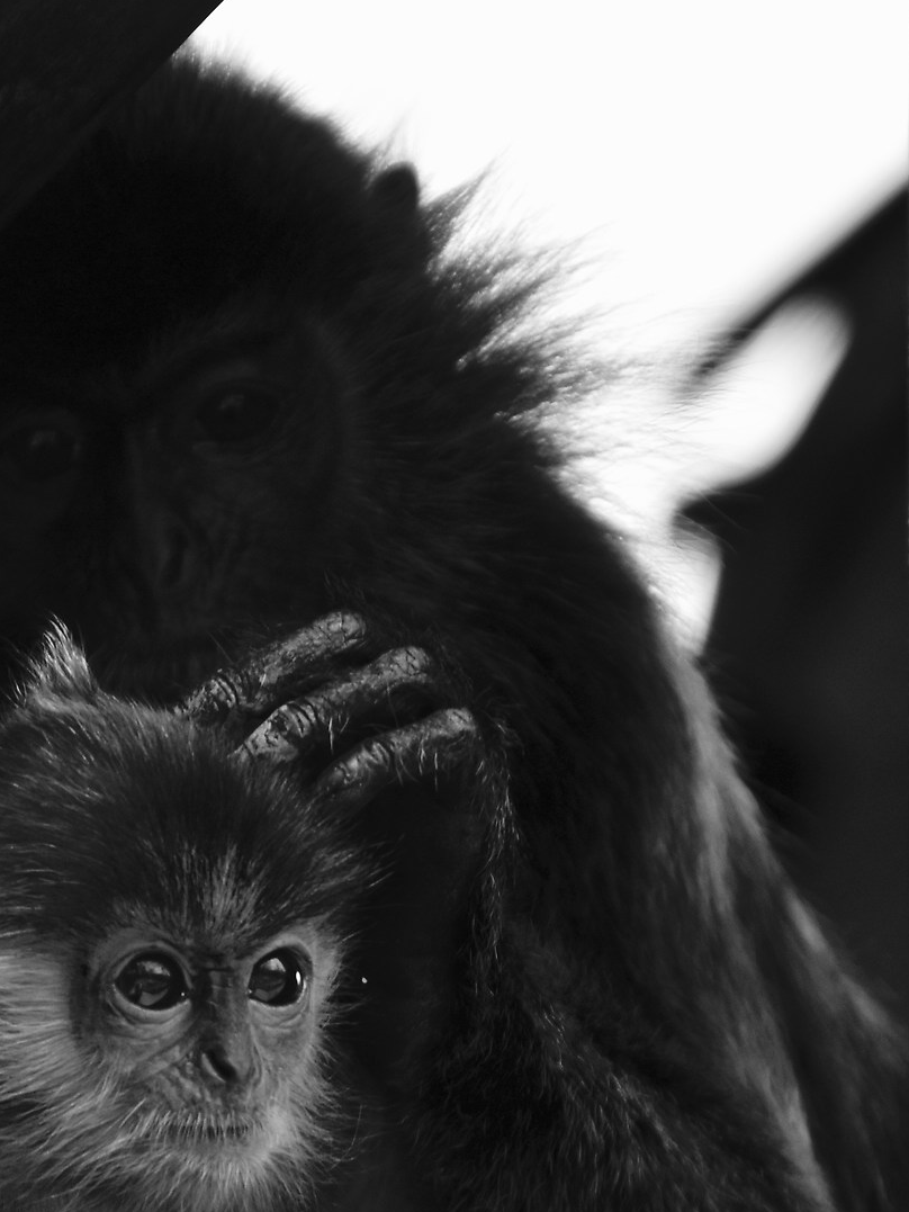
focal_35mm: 450
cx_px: 161
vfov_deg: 4.4
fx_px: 15753
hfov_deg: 3.3
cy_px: 794
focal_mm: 140
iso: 360
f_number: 6
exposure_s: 1/500
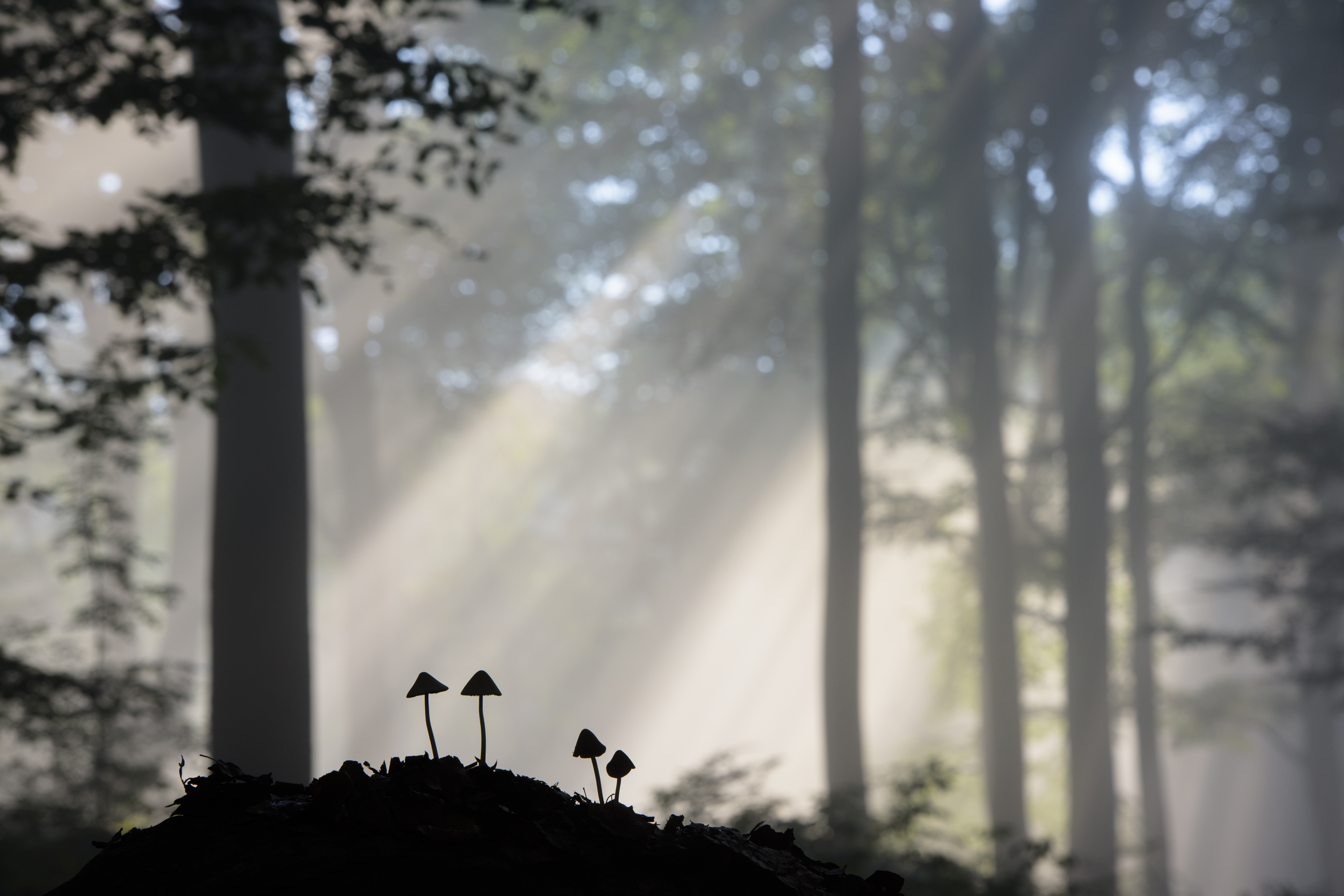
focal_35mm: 150
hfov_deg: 13.7
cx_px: 672
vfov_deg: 9.1
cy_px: 448
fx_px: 5599
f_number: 11
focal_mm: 150
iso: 400
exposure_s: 1/125
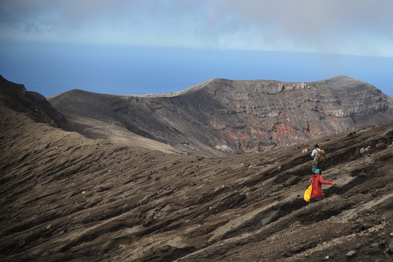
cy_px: 113
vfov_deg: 25.5
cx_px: 294
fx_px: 578
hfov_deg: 36.7
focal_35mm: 53
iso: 640
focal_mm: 35
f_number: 3.5
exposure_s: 1/6400
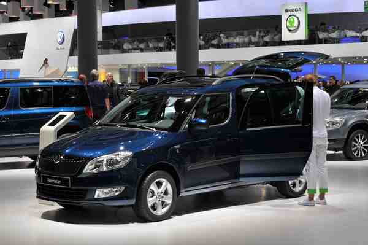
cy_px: 122
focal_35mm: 75
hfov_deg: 27.0
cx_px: 184
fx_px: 766
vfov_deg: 18.2
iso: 200
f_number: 6.3
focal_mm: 50
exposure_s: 1/160
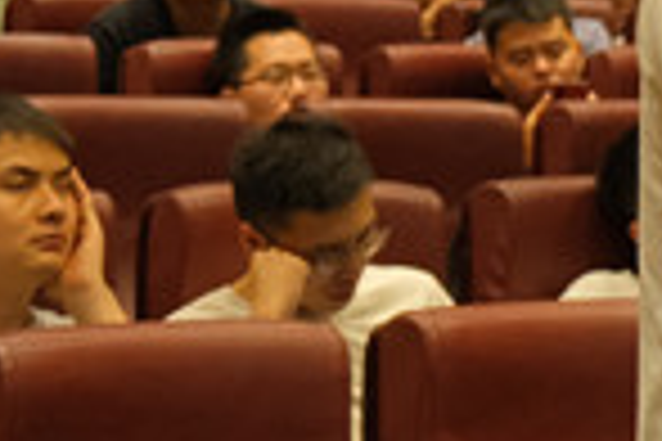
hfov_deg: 9.7
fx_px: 3677
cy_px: -86
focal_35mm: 200
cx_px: 1261
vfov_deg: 6.8
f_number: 4
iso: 2000
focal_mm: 32.9
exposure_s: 1/160
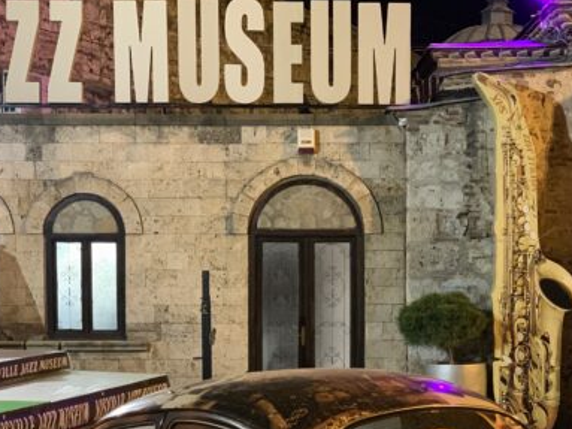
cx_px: 361
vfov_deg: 16.9
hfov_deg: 22.5
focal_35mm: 87
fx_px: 1437
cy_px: 297
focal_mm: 6
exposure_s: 1/25
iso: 500
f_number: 2.4
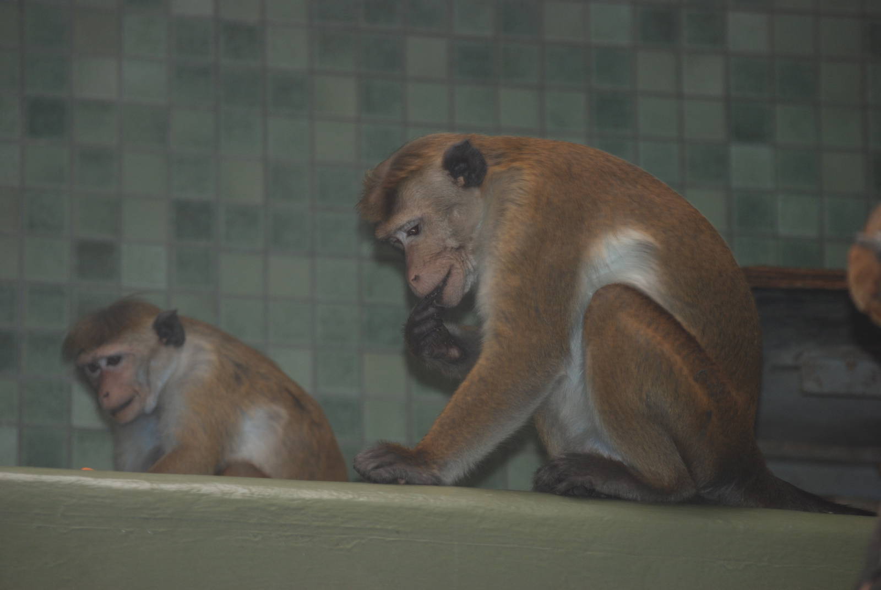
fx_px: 5513
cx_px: 440
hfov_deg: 9.1
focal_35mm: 225
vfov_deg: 6.1
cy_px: 295
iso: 250
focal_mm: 150
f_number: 4.5
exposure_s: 1/60
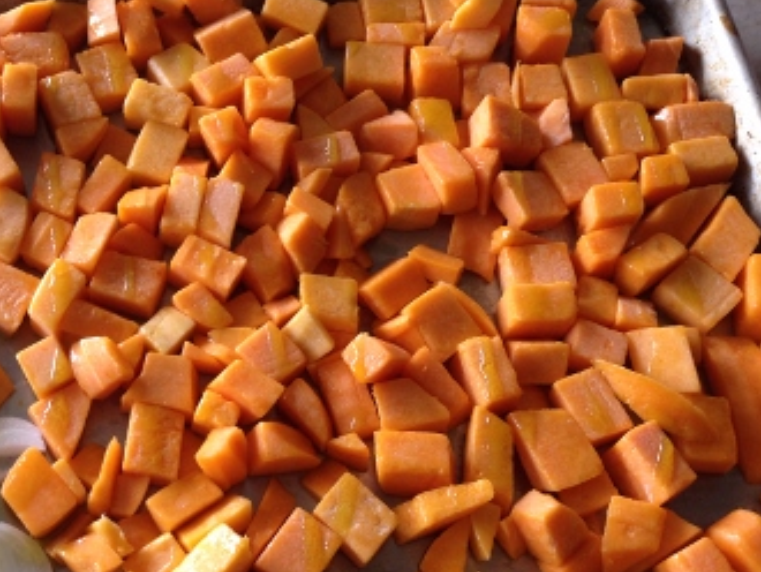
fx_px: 1056
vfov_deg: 30.2
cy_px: 341
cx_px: 221
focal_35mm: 48
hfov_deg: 38.9
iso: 50
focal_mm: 4.12
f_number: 2.4
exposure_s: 1/30
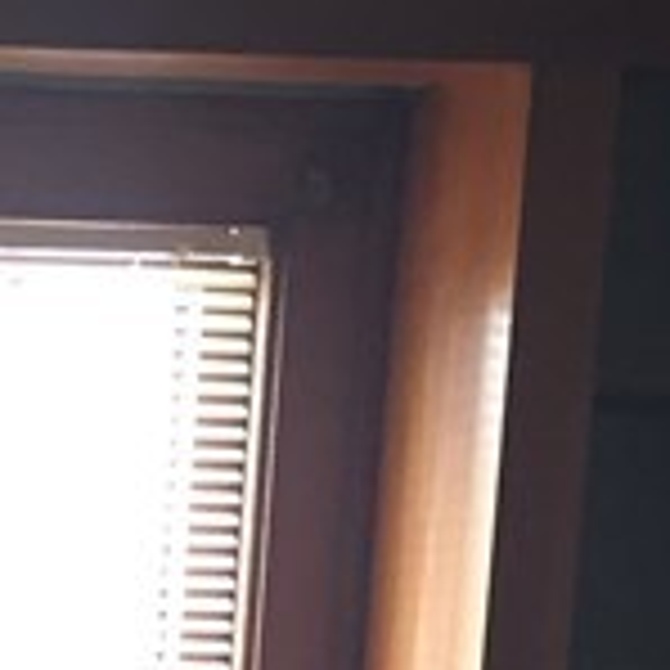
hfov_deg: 9.6
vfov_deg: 9.0
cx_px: -405
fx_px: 3854
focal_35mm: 176
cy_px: 1619
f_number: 2.2
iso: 100
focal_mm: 4.15
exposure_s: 1/30
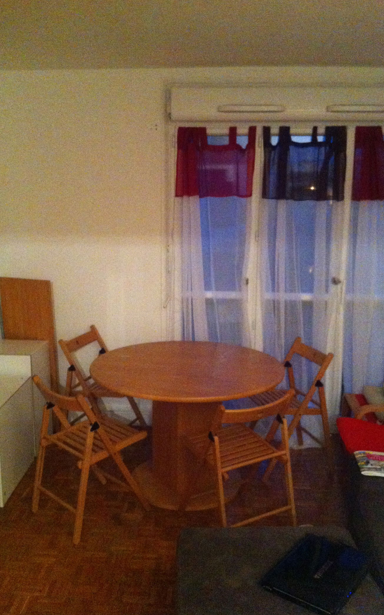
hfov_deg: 33.6
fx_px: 636
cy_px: 301
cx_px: 179
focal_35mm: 38
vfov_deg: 51.5
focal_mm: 3.85
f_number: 2.8
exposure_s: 1/15
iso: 1000
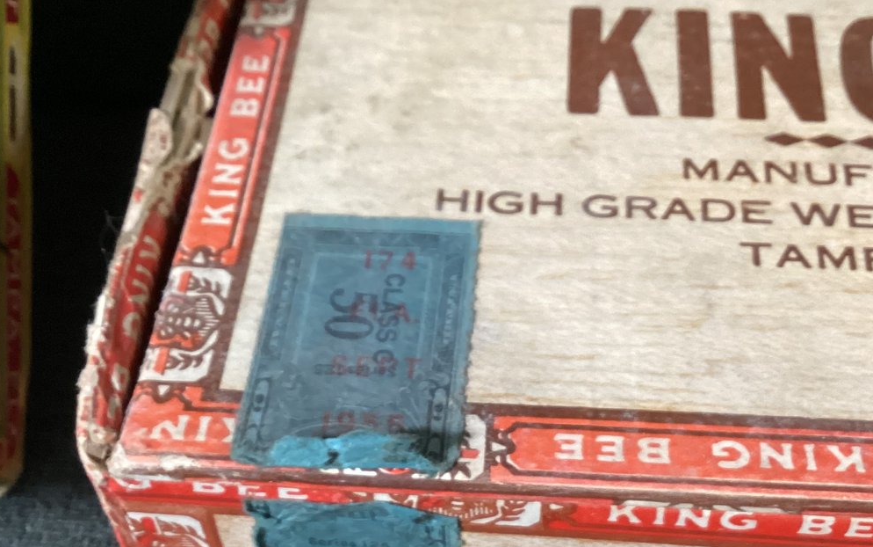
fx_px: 1190
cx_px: 483
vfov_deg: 25.3
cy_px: 456
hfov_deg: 40.2
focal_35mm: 50
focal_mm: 3.3
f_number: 2.4
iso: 320
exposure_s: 1/40
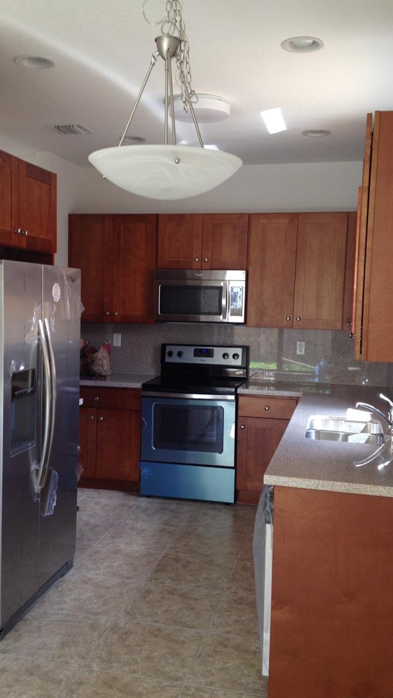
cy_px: 353
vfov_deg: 51.6
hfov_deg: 30.4
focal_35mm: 39
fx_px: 722
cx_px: 186
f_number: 2.4
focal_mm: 4.28
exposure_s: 1/48
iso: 50
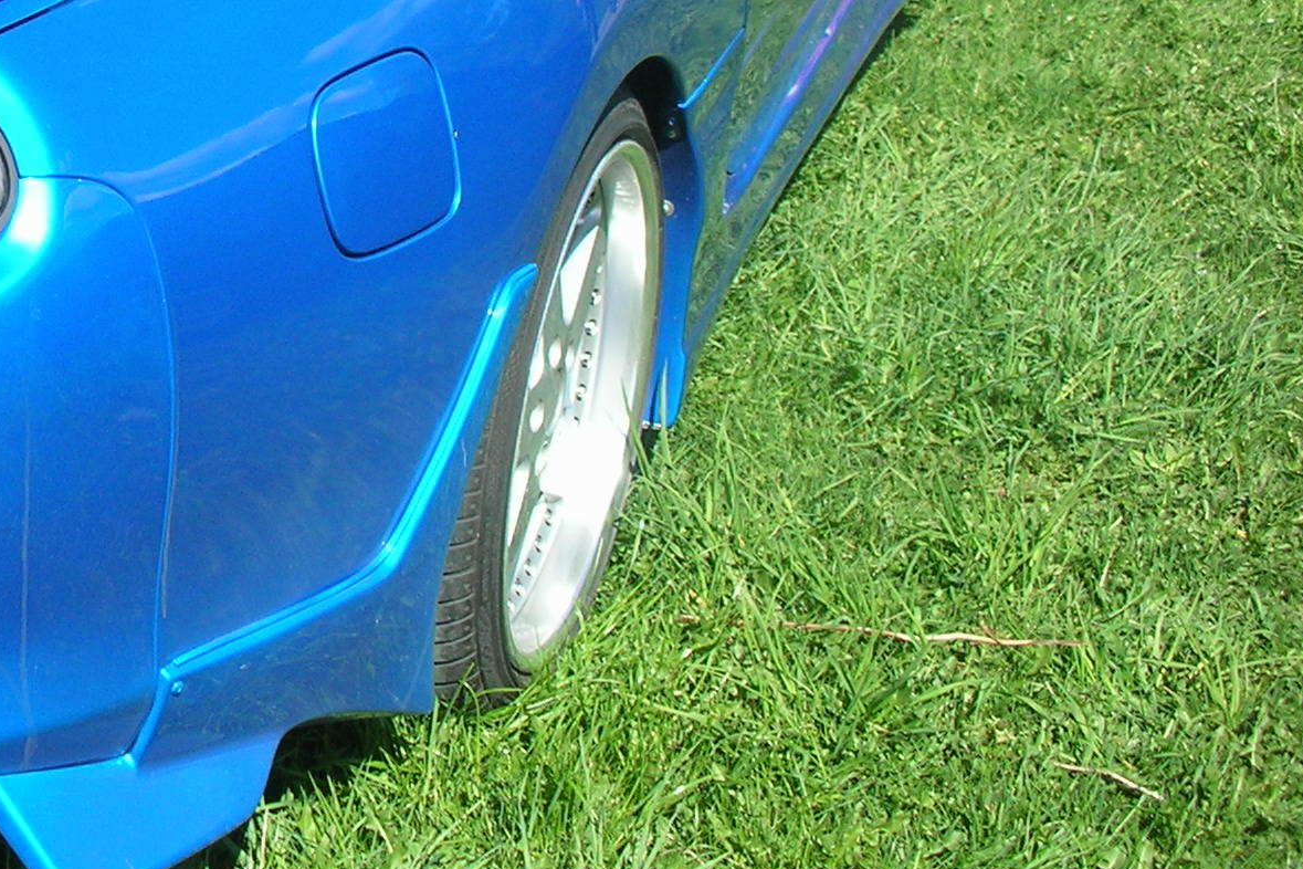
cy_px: 31
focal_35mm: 80
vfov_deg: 16.7
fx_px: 2895
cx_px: 29
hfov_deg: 24.3
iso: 50
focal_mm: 5.8
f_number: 8.5
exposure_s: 1/44.4
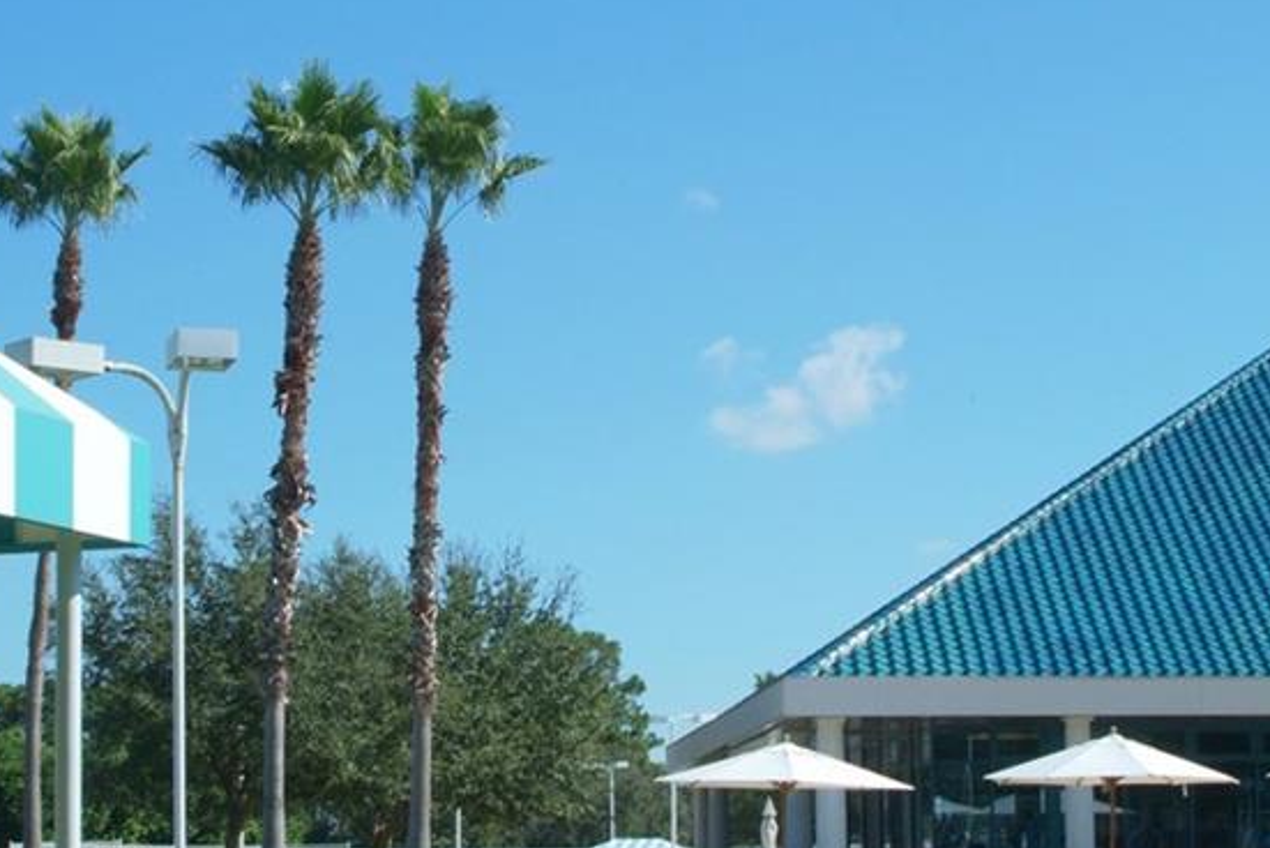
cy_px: 734
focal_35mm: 78
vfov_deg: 17.3
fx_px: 2753
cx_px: 816
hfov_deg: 25.9
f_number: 11
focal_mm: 28
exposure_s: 1/125
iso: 200
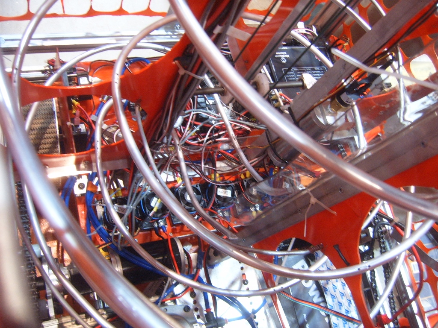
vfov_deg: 38.7
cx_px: 219
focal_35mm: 37
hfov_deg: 50.1
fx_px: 468
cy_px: 164
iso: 141
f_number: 2.9
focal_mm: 6.2
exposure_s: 1/4
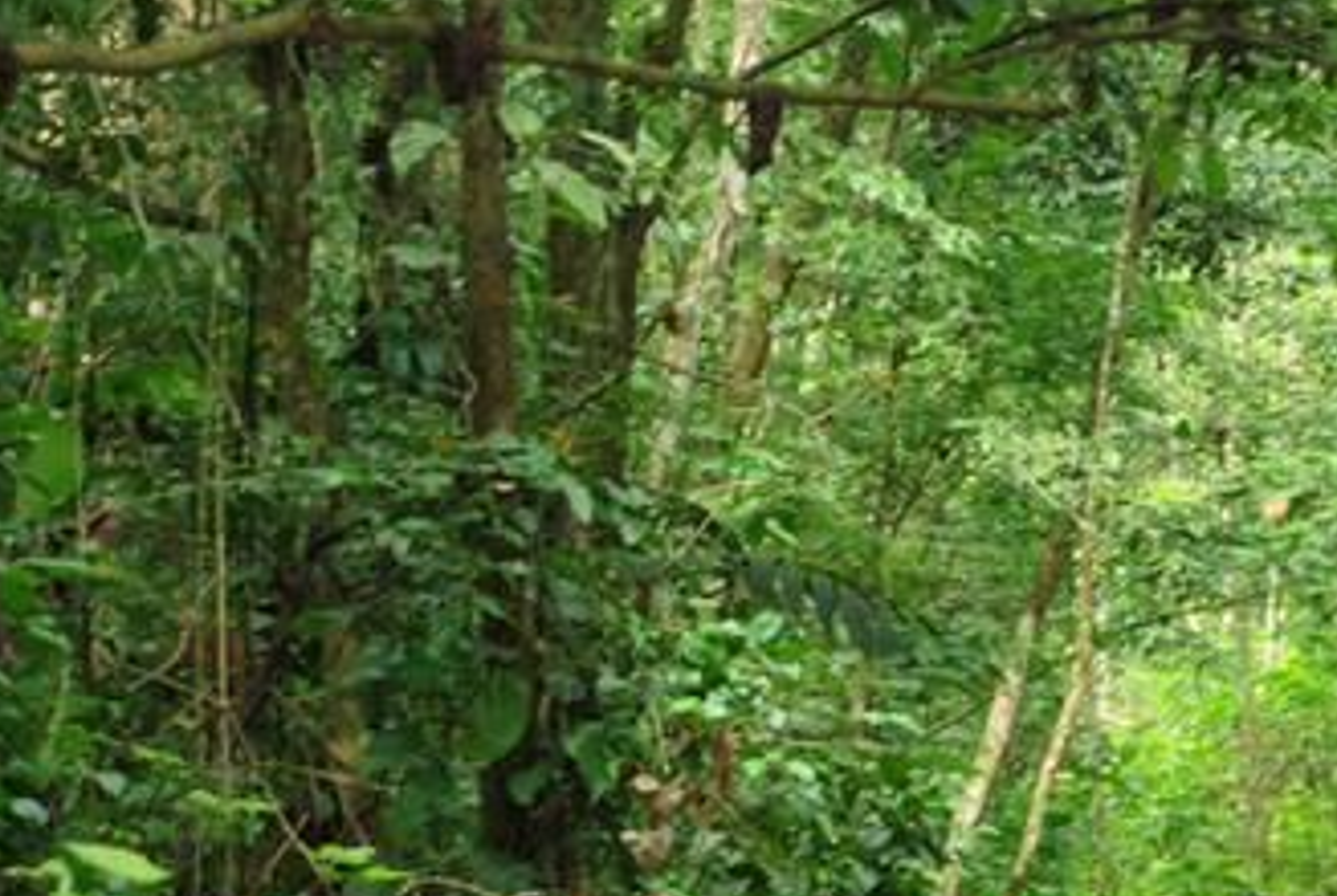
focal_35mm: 227
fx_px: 8446
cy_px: 941
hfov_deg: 9.0
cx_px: 1288
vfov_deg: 6.1
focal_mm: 62
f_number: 5.3
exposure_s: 1/60
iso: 320
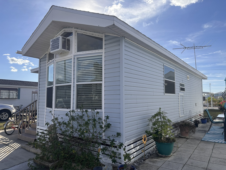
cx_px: 113
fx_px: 157
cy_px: 85
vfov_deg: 56.8
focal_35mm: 24
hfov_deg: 71.6
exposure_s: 1/3861
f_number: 1.78
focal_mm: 6.86
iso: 80
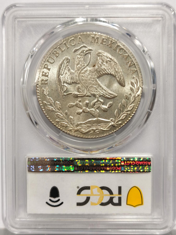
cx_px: 88
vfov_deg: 35.5
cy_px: 118
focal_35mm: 54
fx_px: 366
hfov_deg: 27.0
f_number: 16
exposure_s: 1/100
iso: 80
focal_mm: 5.56
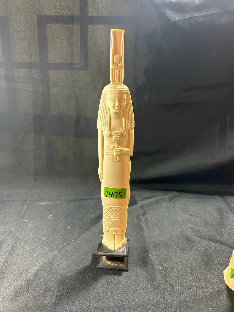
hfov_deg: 53.1
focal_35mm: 26
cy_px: 156
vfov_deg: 67.3
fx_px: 234
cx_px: 117
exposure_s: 1/60
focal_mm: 5.7
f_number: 1.5
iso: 250
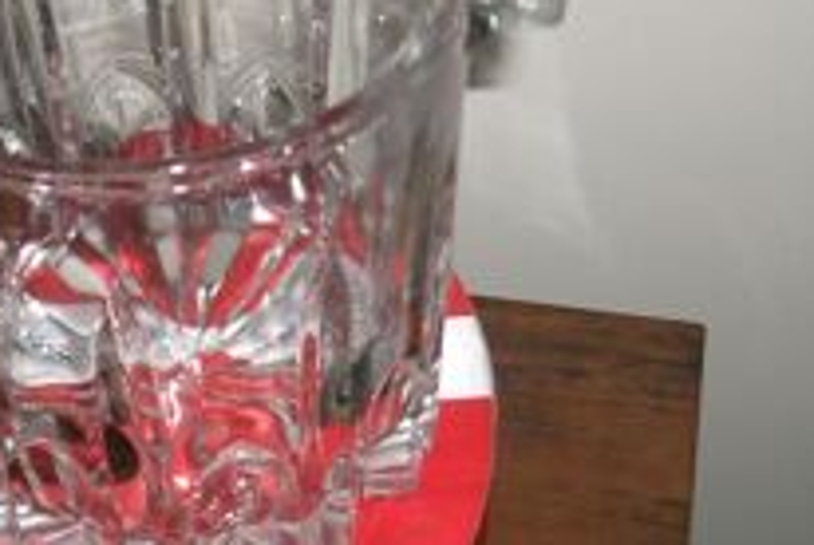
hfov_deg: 26.9
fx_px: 1698
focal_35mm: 75
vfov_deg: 18.2
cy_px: 253
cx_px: 332
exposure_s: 1/40
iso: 125
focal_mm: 5.7
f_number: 2.9
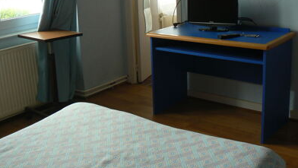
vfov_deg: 24.8
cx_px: 132
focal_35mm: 48
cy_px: 52
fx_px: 379
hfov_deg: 42.8
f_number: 2.8
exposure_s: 1/40
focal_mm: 6
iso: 80
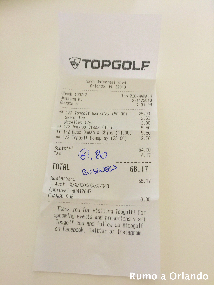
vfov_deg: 61.7
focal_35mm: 29
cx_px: 107
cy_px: 142
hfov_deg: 48.2
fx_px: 239
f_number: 2.2
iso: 50
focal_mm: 4.15
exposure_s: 1/15
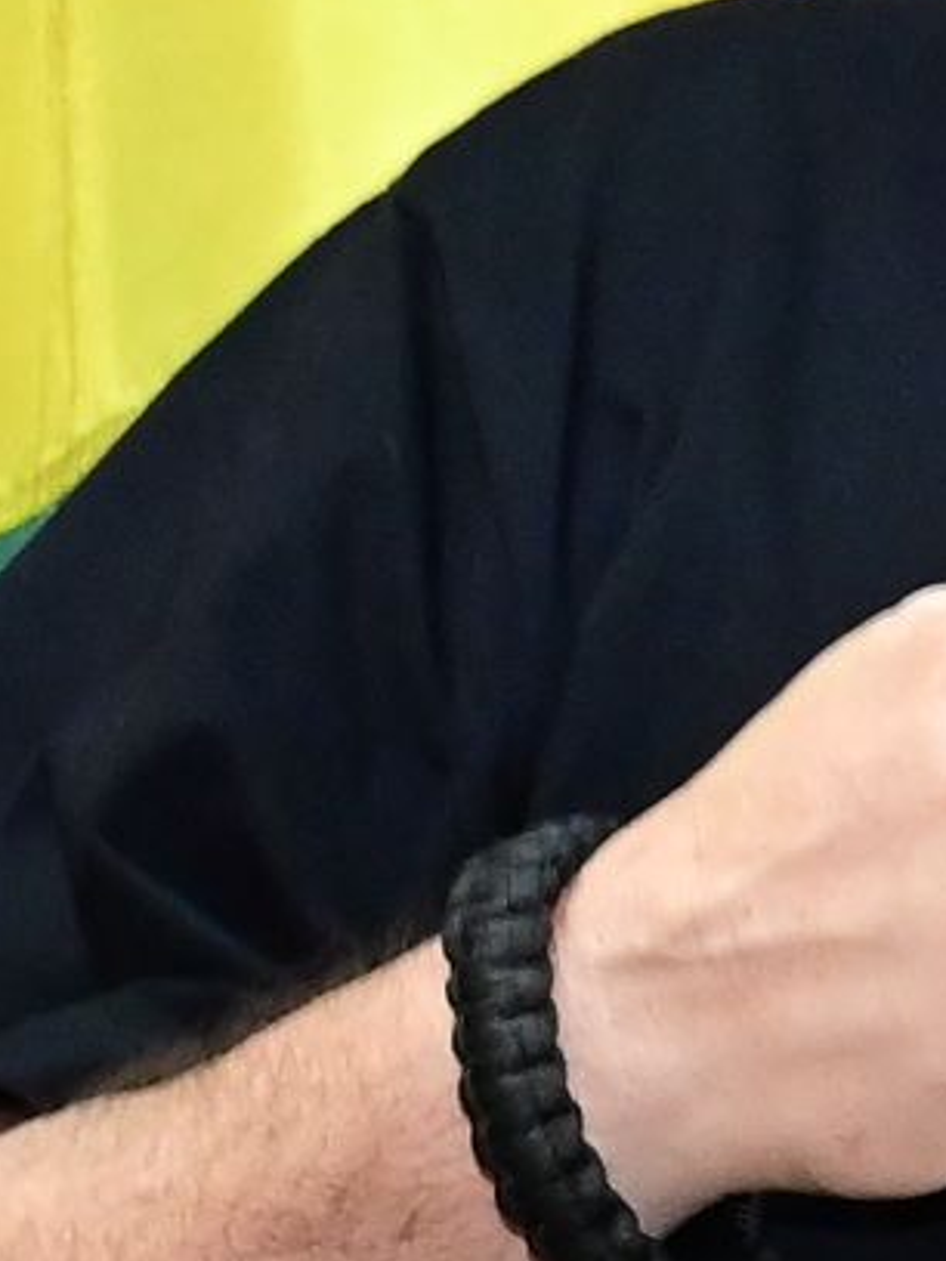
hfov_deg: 2.9
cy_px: 974
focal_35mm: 500
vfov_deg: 4.0
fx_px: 18219
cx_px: 2498
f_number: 4
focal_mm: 48
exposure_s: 1/125
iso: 4000
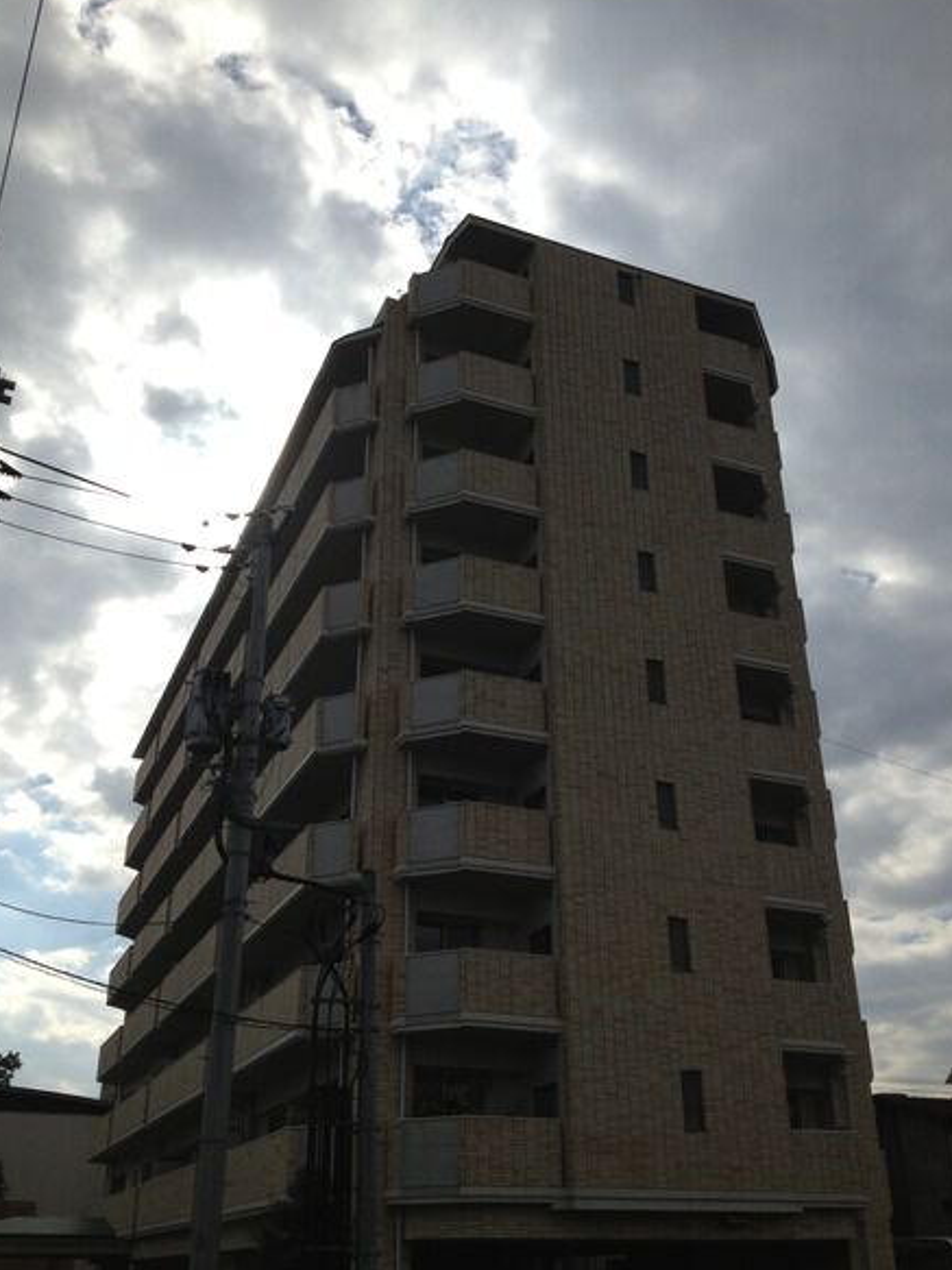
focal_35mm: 36
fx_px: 1321
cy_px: 638
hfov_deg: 39.6
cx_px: 477
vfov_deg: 51.4
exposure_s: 1/4608
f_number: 2.4
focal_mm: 4.28
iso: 50
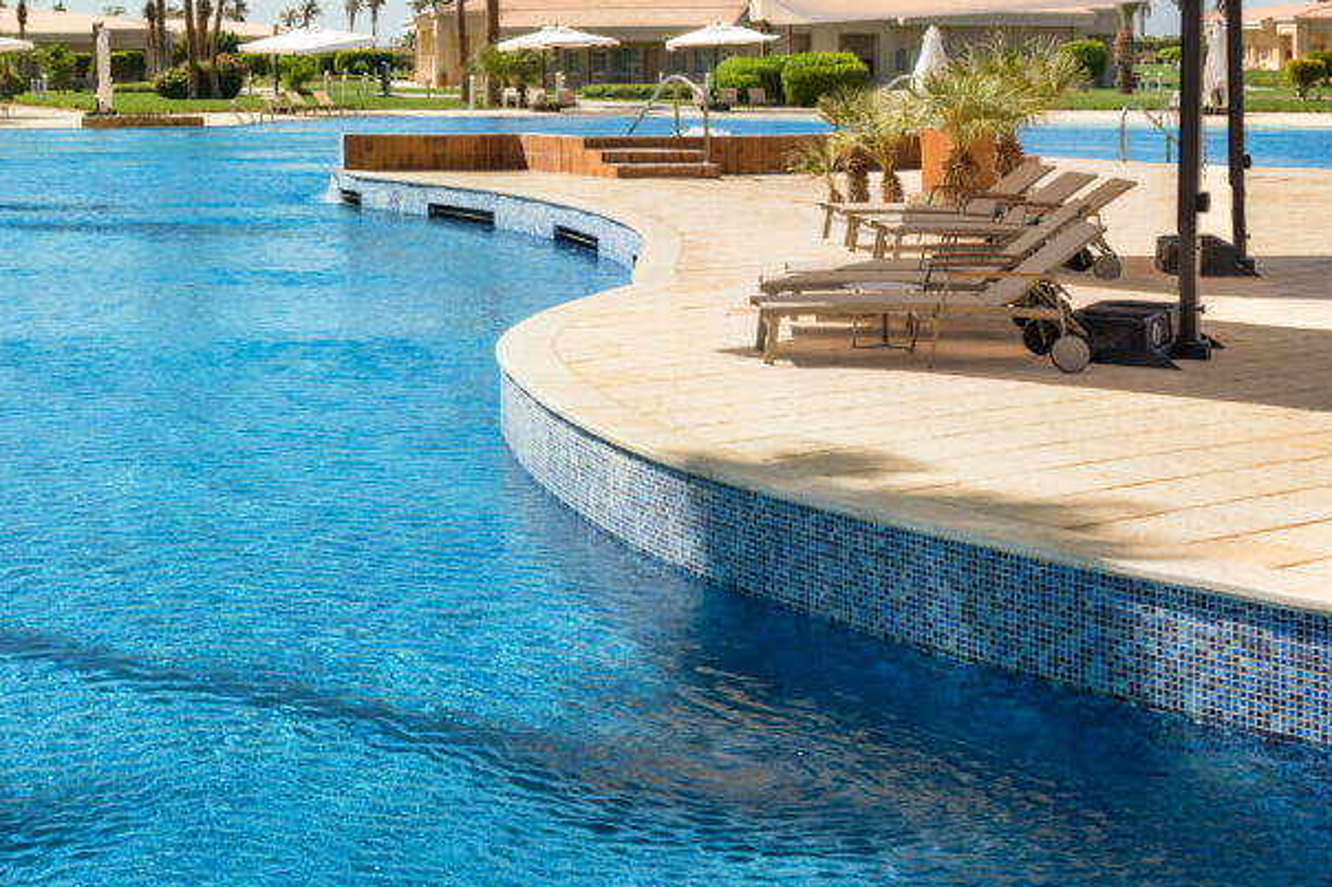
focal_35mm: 73
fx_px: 2699
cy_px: 74
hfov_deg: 26.8
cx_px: 132
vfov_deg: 18.3
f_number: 11
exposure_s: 1/250
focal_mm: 38
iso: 125
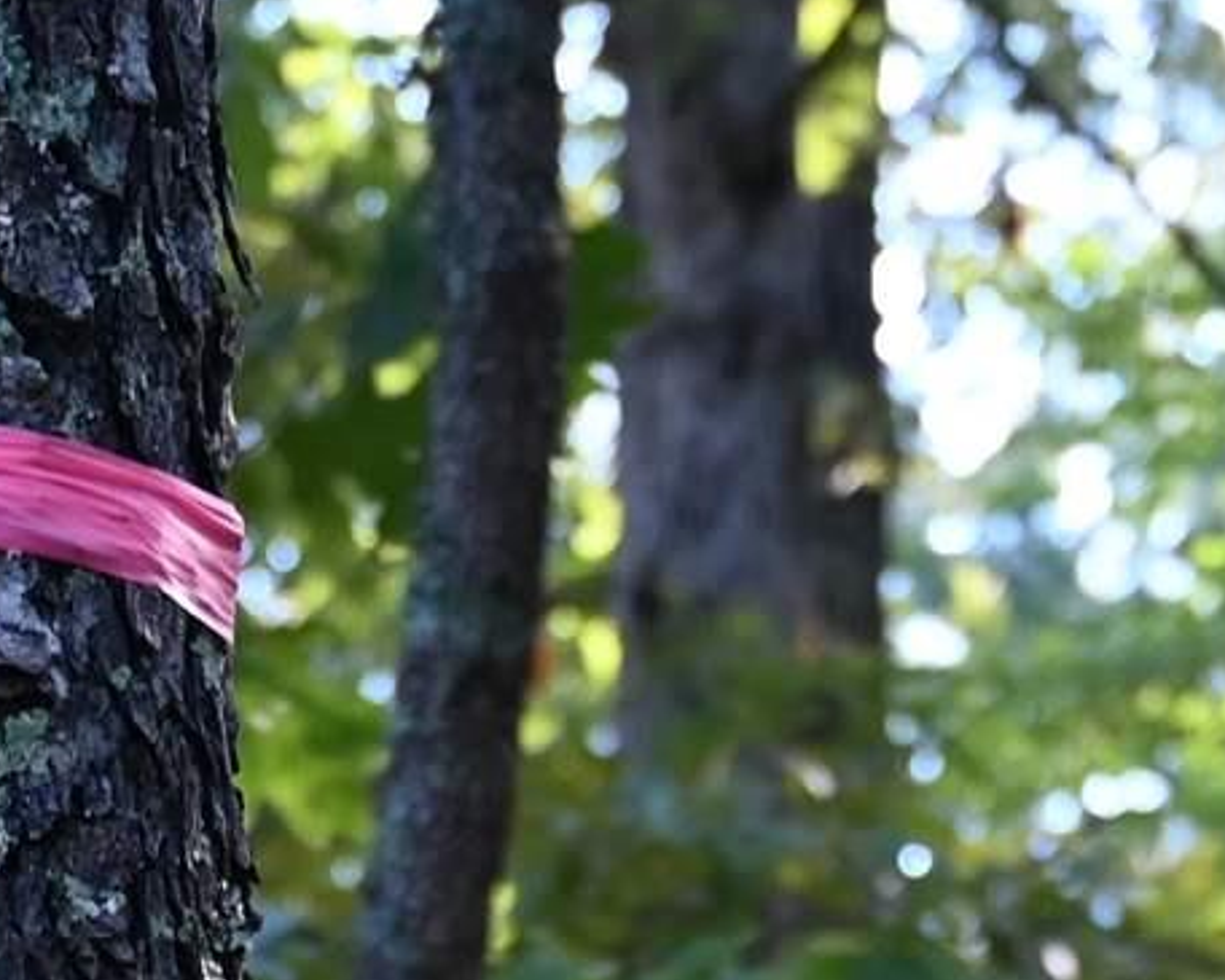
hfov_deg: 9.8
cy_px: 2594
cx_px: 309
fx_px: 7108
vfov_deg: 7.3
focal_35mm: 196
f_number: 4
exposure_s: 1/200
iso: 400
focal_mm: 31
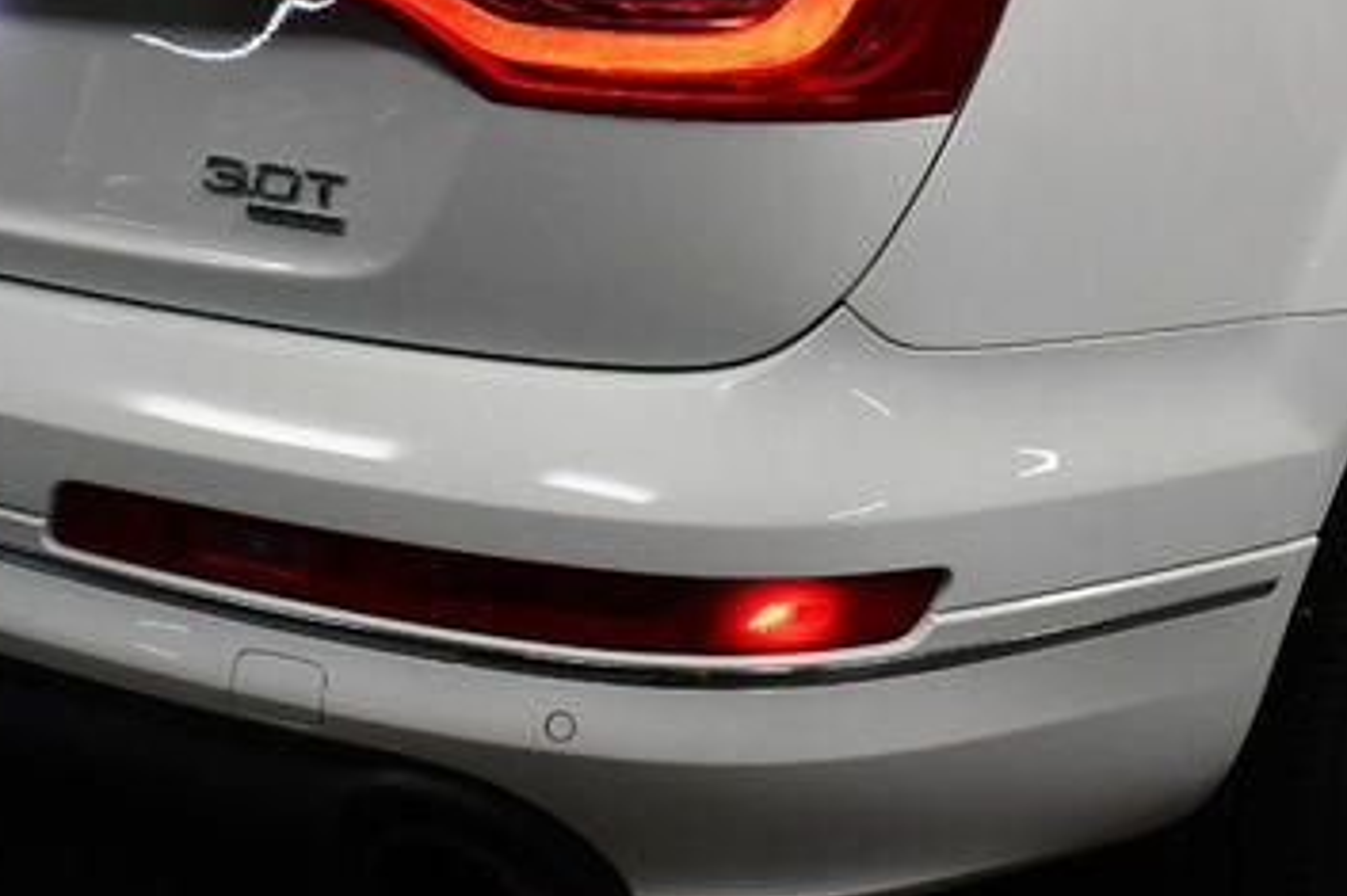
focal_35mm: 80
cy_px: 231
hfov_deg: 25.3
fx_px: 2992
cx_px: 492
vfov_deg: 17.0
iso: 800
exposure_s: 1/200
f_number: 3.8
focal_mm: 22
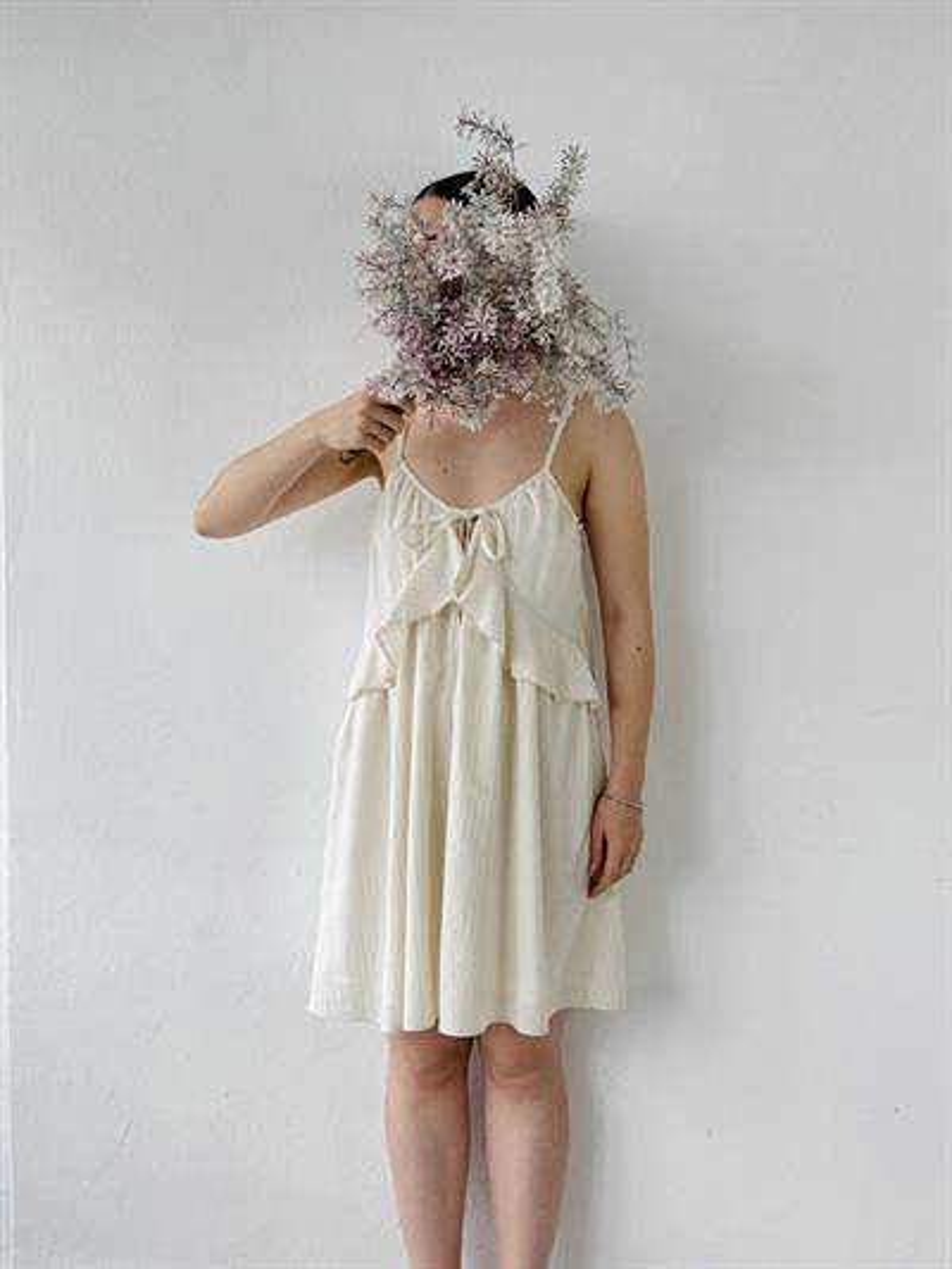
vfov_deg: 39.6
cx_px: 476
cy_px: 634
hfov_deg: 30.3
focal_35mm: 48
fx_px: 1759
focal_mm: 6.76
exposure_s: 1/255
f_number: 1.78
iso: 64
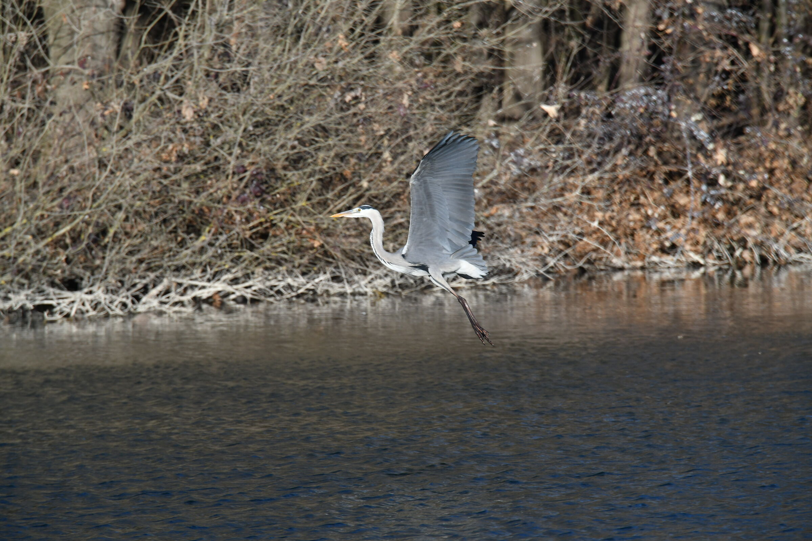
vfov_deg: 3.4
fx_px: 9022
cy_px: 270
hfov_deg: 5.2
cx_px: 406
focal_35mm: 400
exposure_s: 1/500
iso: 640
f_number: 11
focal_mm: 400
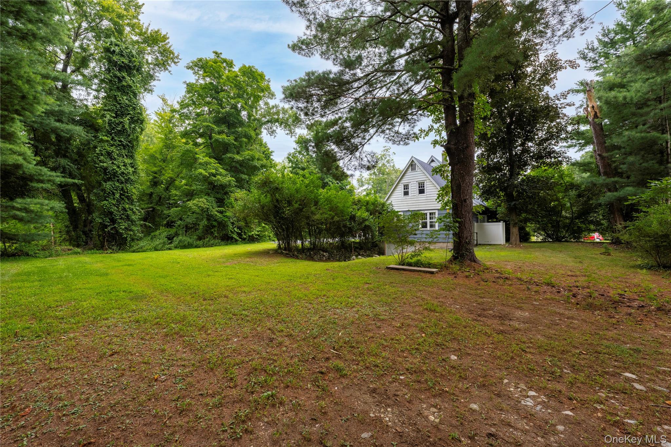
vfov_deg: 81.2
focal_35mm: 14
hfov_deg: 104.3
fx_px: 261
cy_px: 224
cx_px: 336
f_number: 8
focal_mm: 14
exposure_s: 1/400
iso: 320
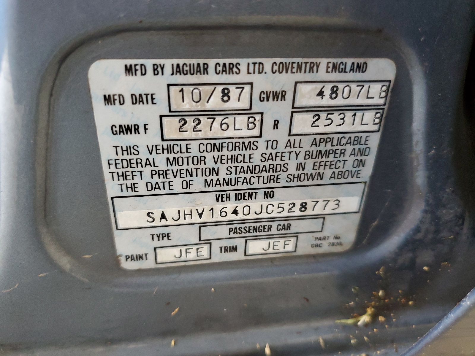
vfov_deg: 53.1
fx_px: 357
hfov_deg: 67.3
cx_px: 238
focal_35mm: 26
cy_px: 178
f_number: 1.5
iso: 288
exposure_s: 1/40
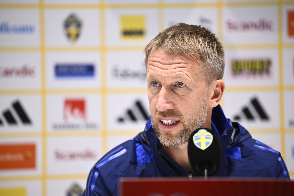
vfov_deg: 6.9
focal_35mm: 200
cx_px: 147
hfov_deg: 10.3
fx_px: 1633
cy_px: 98
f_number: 2.8
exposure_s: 1/320
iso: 500
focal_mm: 200
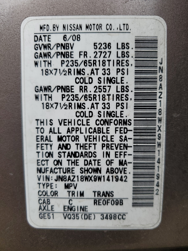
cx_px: 94
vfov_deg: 67.3
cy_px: 126
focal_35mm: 26
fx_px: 188
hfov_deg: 53.1
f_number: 1.5
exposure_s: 1/270
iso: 50
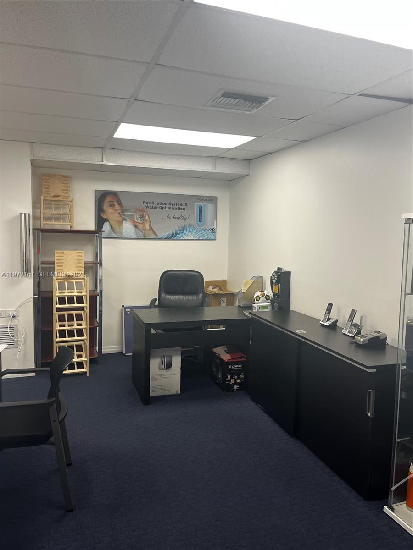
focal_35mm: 26
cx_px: 206
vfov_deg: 67.3
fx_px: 414
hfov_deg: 53.1
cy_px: 275
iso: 100
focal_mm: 5.1
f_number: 1.6
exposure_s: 1/120
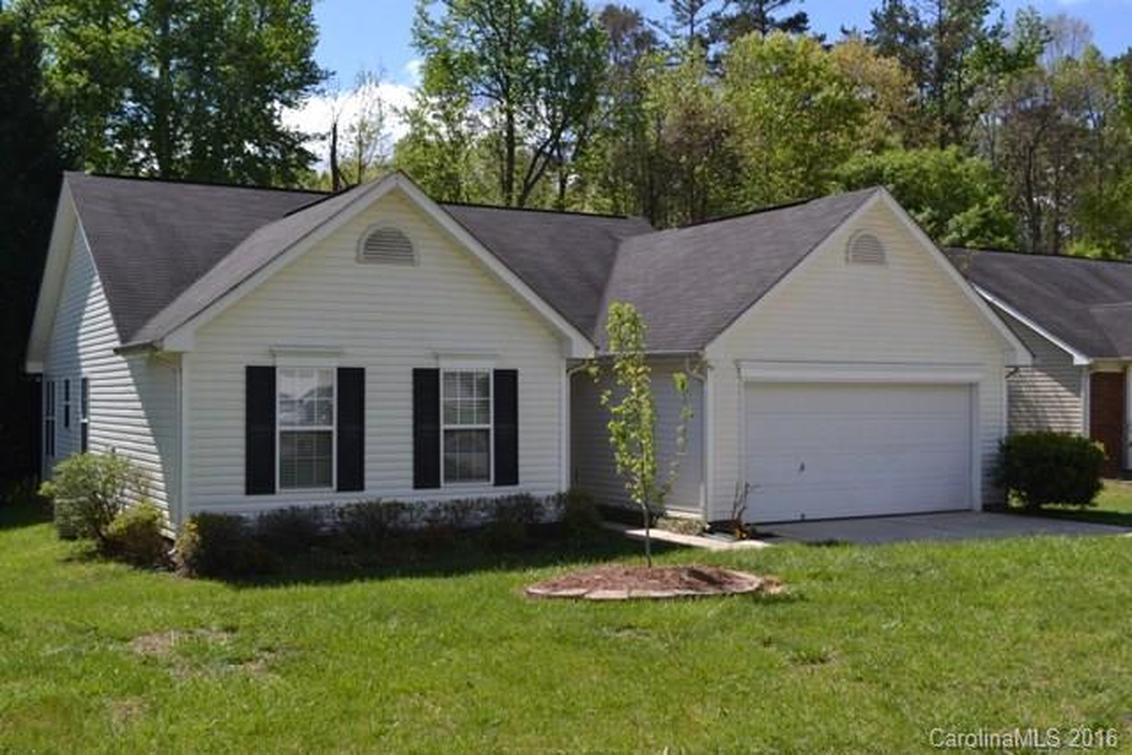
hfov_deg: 49.5
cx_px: 566
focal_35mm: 39
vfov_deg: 34.2
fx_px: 1227
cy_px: 378
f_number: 7.1
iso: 100
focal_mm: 26
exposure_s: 1/200
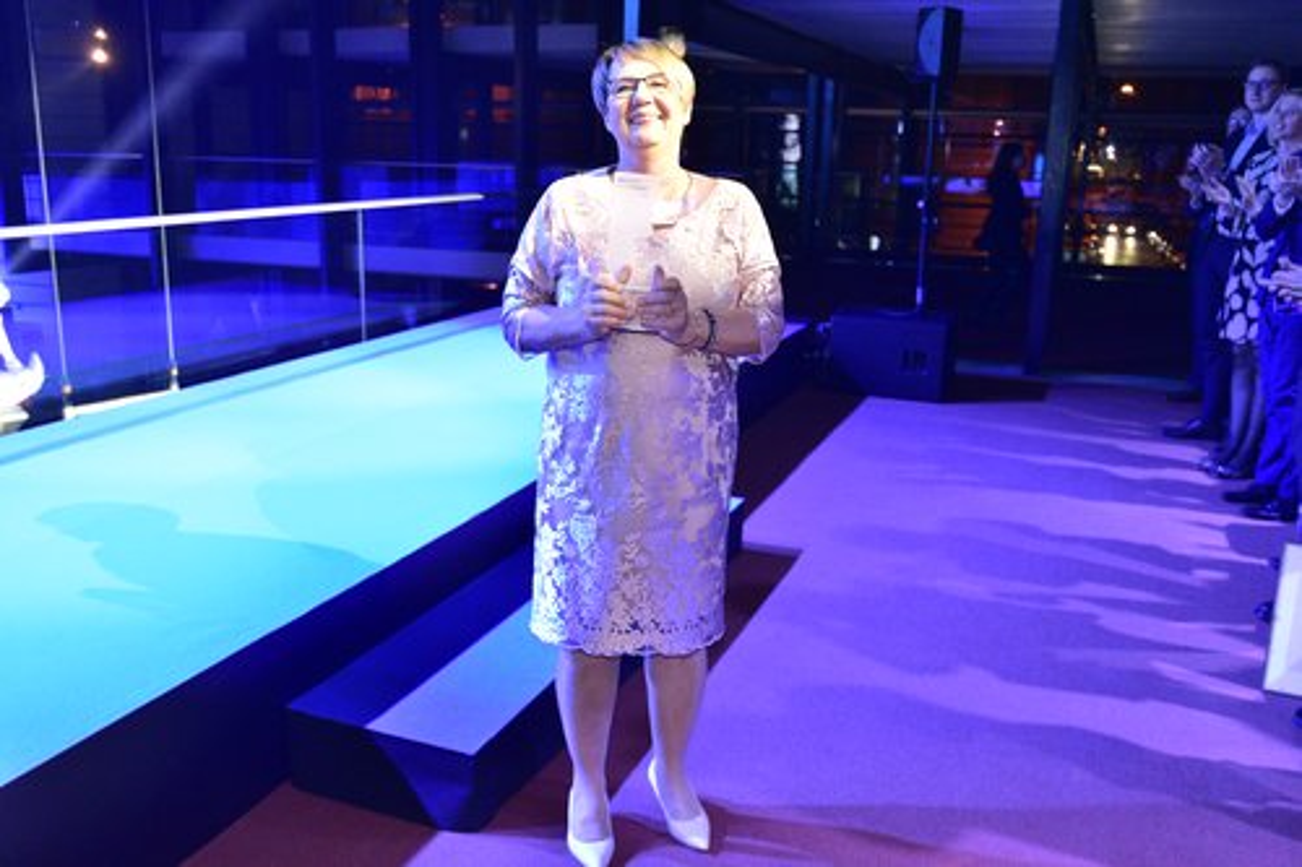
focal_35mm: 32
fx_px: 1157
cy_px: 434
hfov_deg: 58.7
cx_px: 651
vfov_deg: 41.1
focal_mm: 32
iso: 4000
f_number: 4.5
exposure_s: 1/125
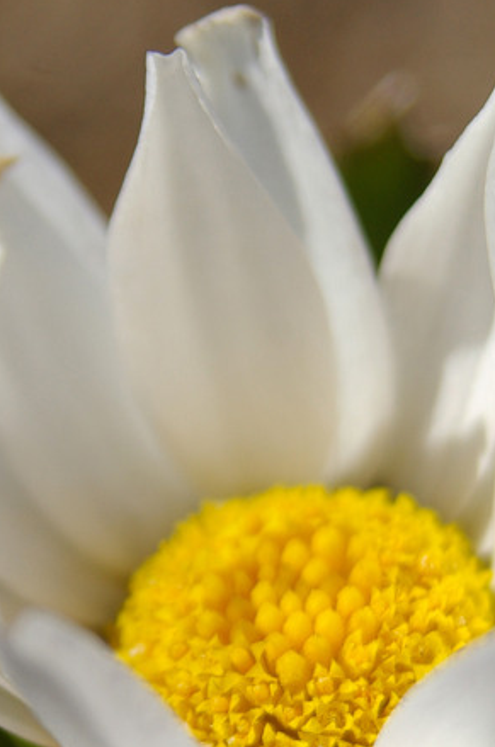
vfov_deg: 7.4
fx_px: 5797
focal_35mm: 280
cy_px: 630
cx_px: 235
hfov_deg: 4.9
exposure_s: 1/750
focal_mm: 80
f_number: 9.5
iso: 200
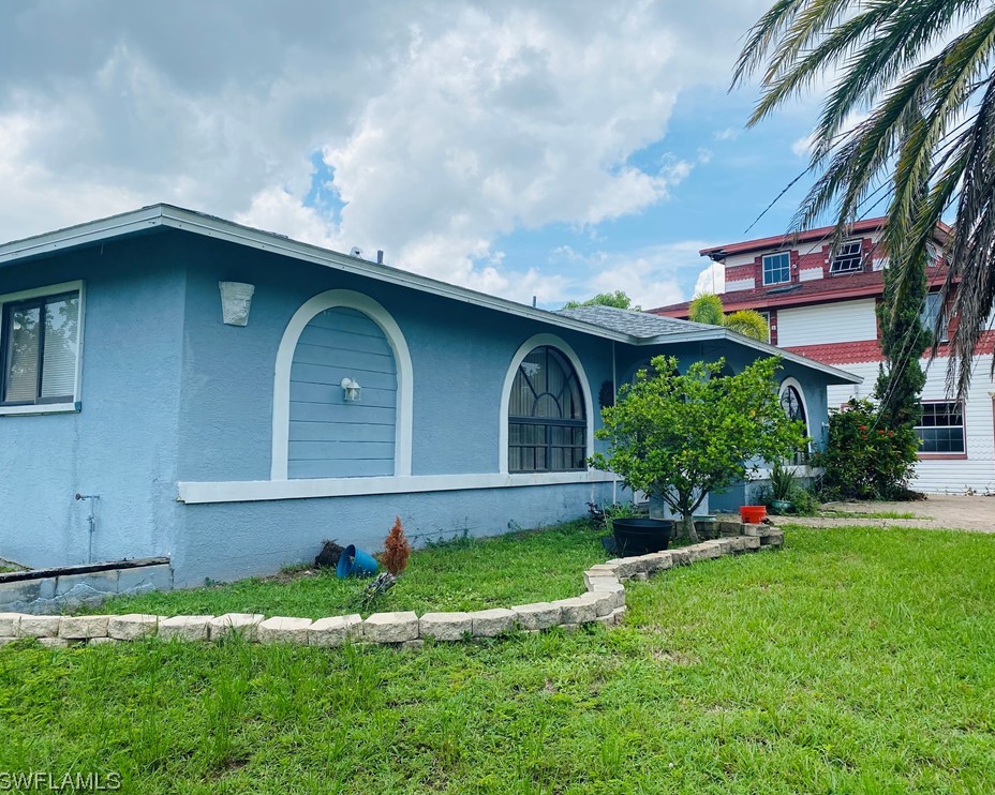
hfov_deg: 62.1
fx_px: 824
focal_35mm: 28
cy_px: 388
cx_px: 540
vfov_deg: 51.5
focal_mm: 4.25
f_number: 1.8
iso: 32
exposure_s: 1/2890
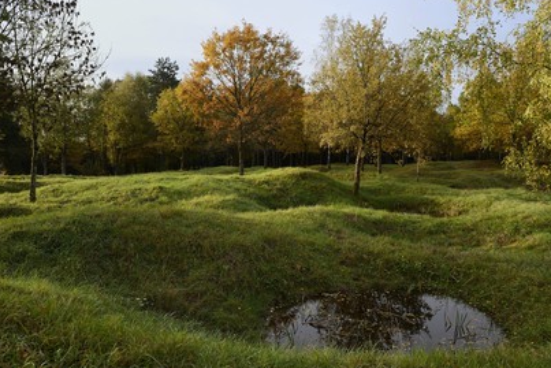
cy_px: 185
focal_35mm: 25
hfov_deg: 71.5
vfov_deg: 51.3
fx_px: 383
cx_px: 278
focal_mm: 24
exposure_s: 1/200
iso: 200
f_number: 7.1
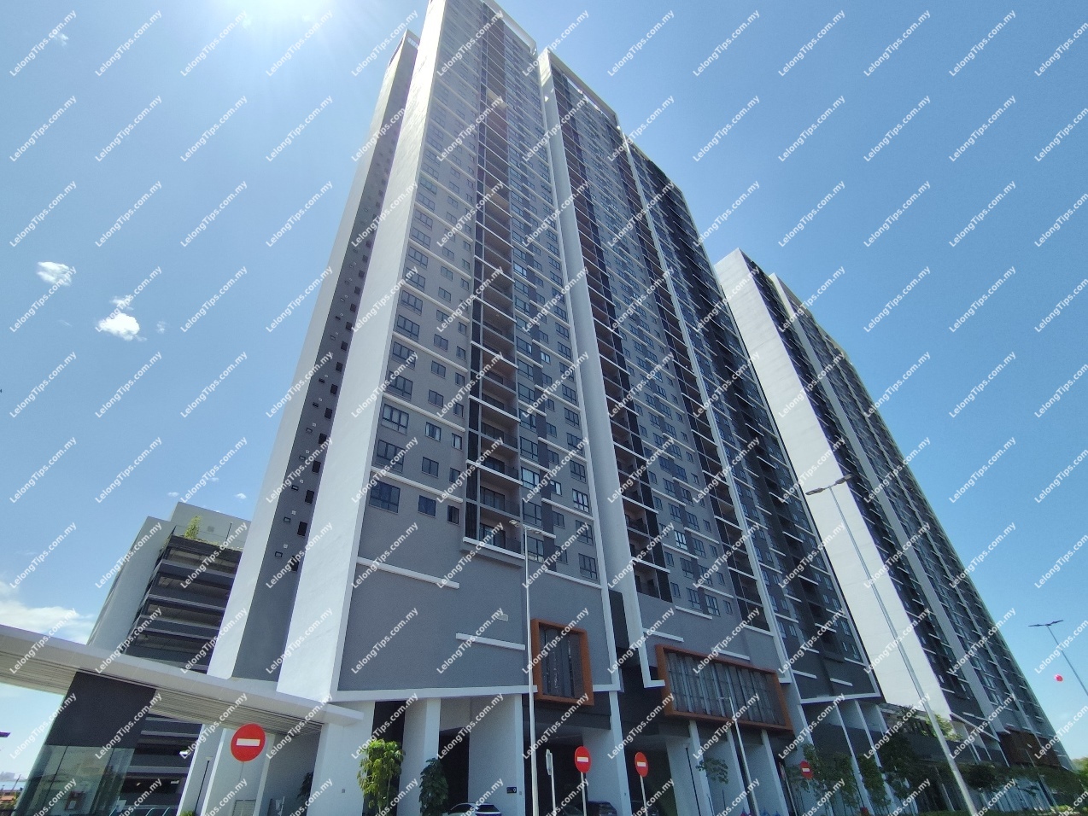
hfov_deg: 94.5
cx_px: 544
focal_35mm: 16
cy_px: 408
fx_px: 503
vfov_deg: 78.1
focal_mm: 1.65
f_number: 2.2
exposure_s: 1/2683
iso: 50
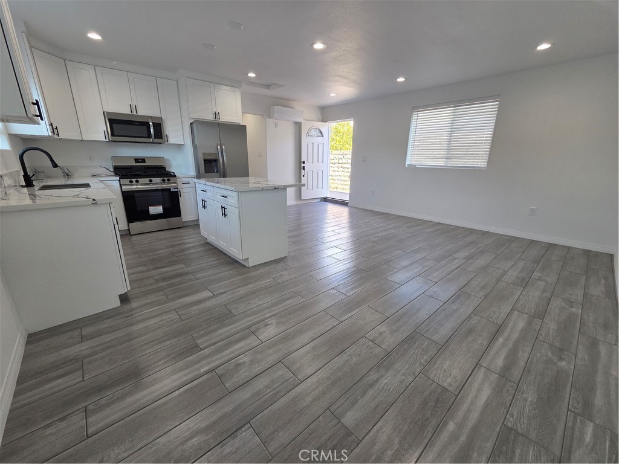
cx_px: 310
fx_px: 232
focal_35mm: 13
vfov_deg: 89.9
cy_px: 232
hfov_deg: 106.2
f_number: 2.2
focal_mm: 2.2
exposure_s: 1/120
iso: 100
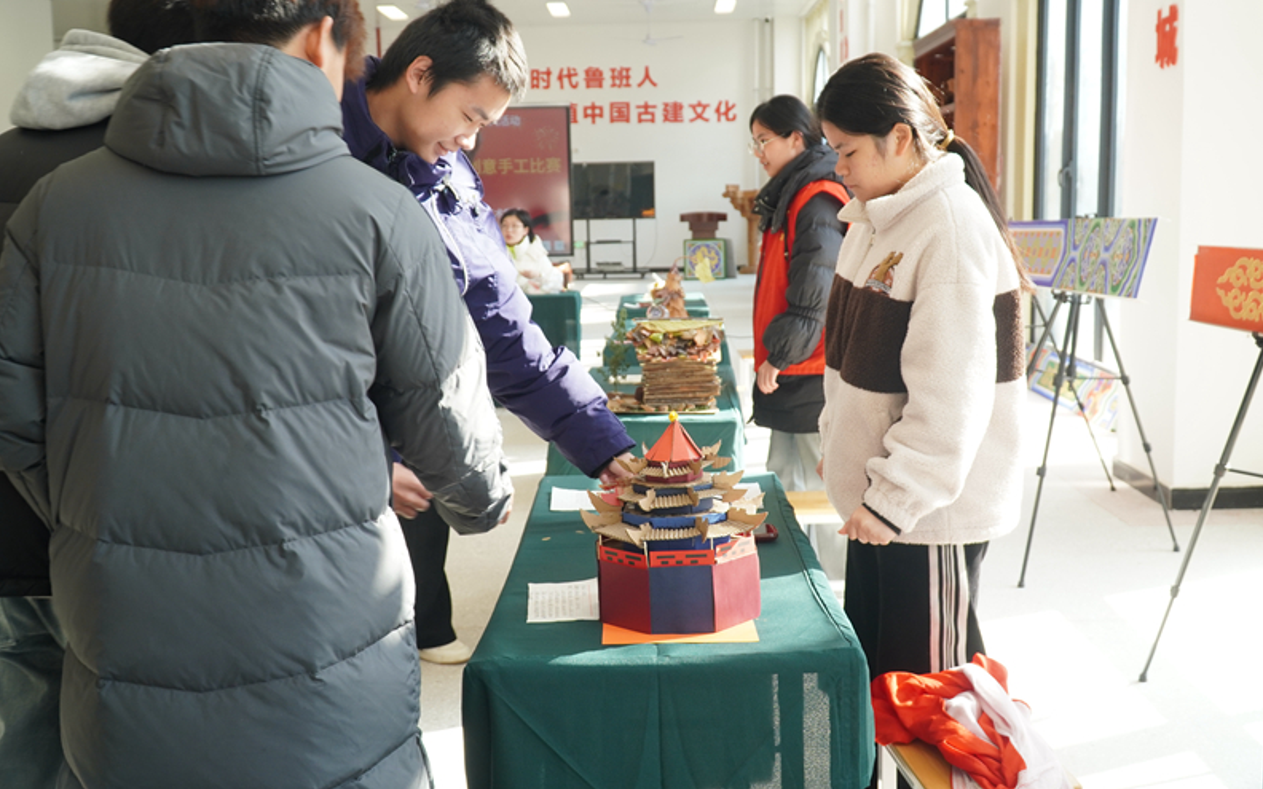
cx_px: 636
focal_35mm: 36
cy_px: 369
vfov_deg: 35.8
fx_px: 1222
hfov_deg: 54.6
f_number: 4.5
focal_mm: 23
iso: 400
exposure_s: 1/100
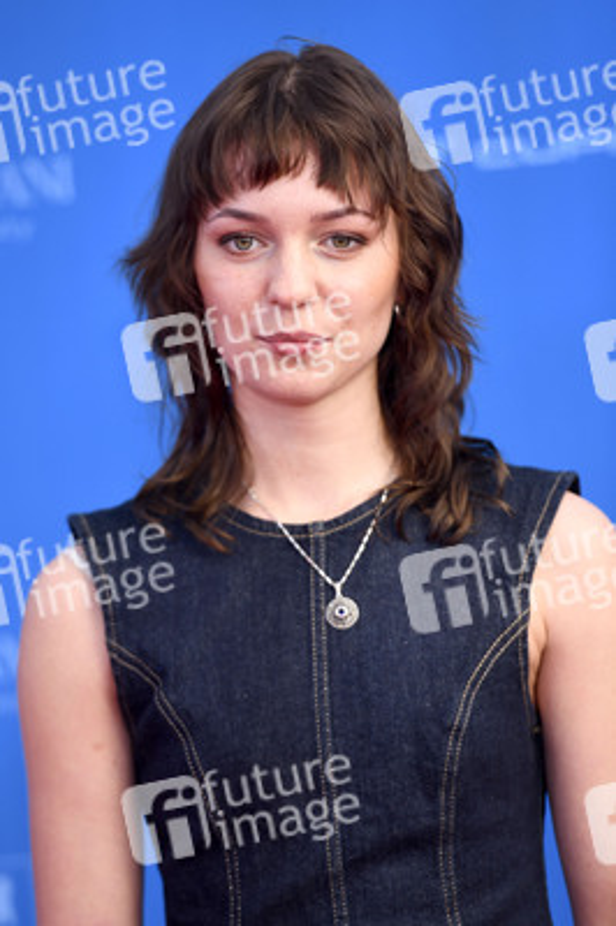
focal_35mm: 200
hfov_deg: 6.9
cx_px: 308
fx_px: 5142
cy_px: 463
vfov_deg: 10.3
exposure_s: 1/800
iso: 640
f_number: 3.5
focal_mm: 200
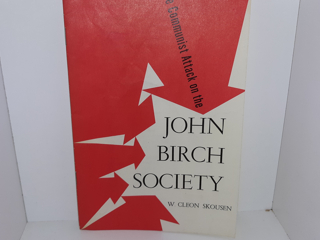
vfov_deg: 40.6
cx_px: 161
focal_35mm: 35
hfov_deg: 52.6
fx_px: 324
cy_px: 104
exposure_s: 1/260
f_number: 1.7
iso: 40
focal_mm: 3.7
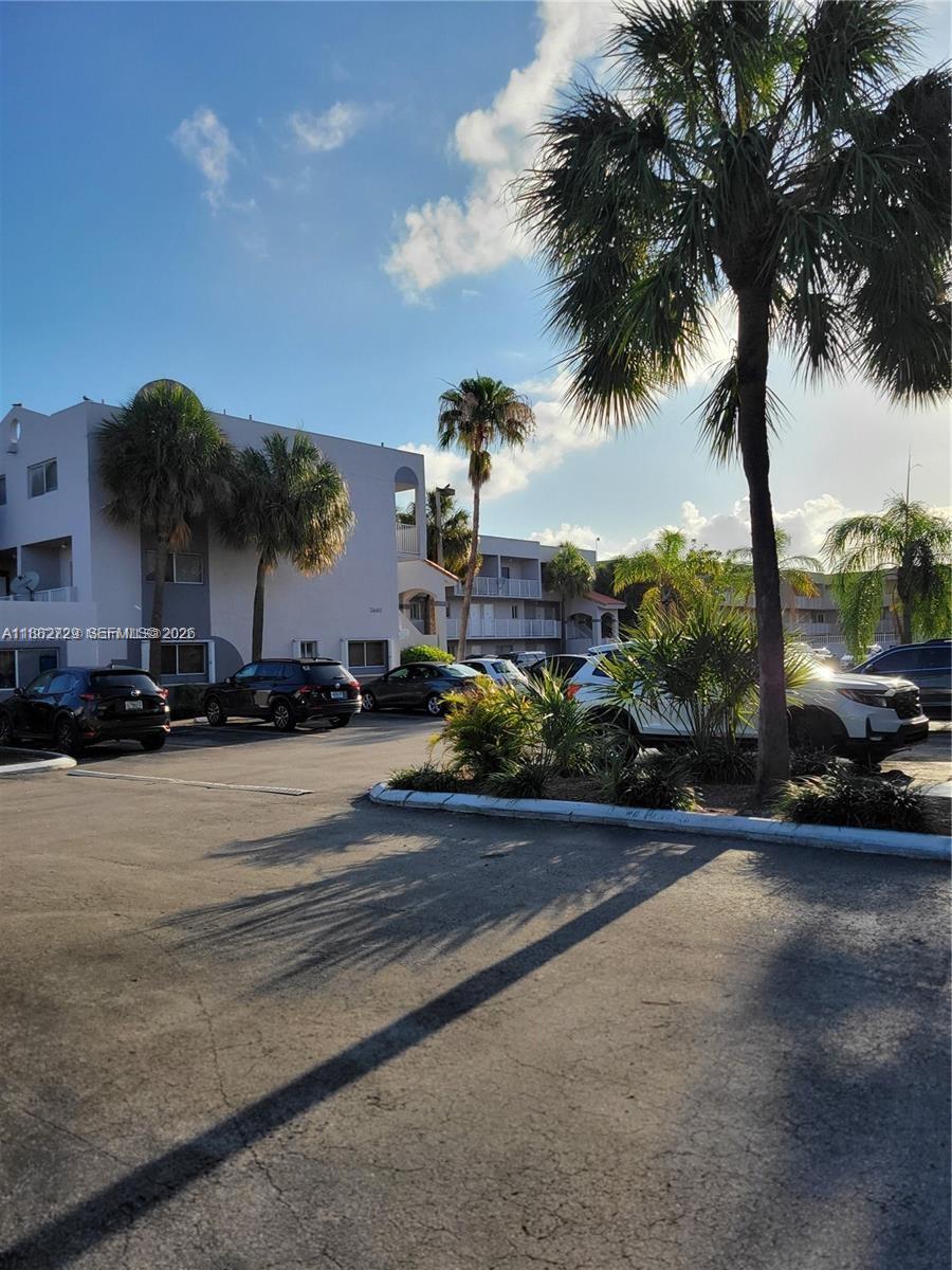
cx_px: 476
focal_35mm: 26
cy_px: 635
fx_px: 953
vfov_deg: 67.3
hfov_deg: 53.1
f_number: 1.8
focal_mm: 5.4
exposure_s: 1/2198
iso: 40
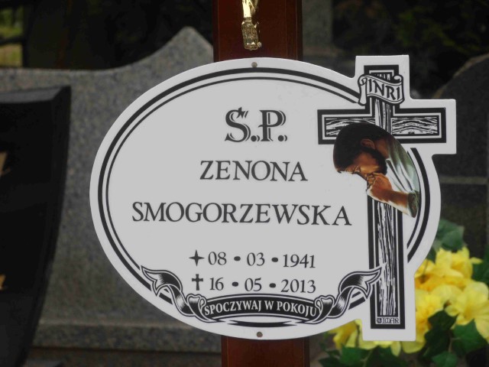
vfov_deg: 7.5
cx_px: 244
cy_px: 184
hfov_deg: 10.0
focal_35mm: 198
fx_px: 2797
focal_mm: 35.05
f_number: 5.8
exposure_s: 1/160
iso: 80
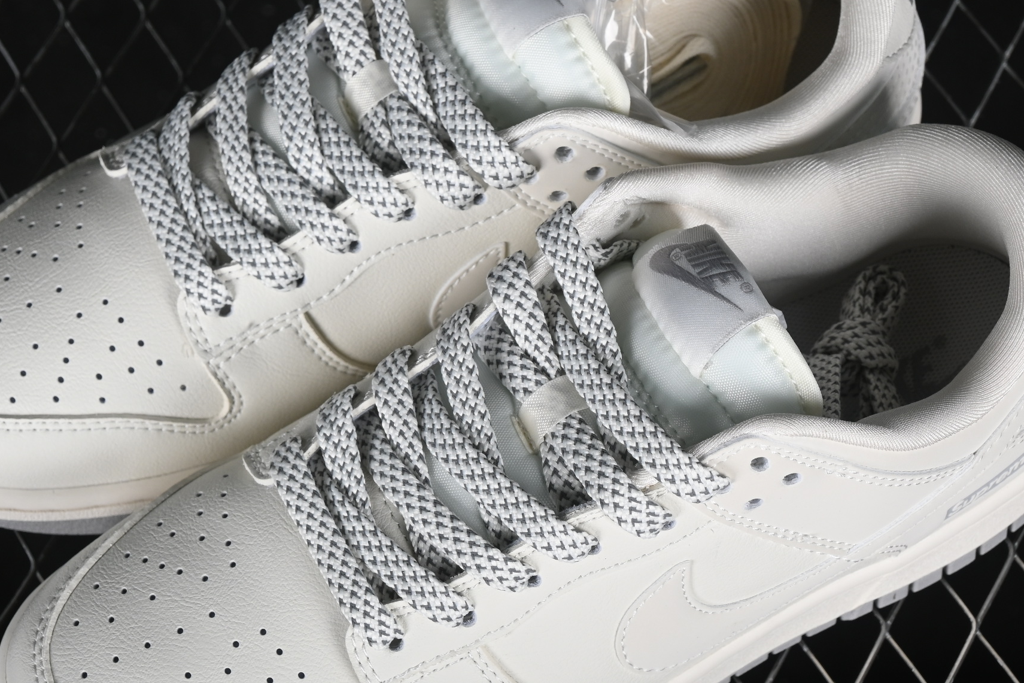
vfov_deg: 11.2
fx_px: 3470
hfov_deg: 16.8
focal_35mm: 122
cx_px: 429
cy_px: 365
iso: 200
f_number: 7.1
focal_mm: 50
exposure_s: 1/200
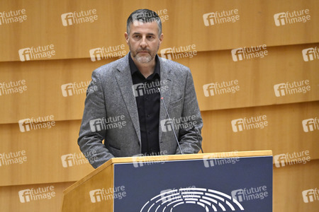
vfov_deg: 2.7
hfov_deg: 4.1
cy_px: 106
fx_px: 4430
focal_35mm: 500
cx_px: 160
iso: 5000
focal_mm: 500
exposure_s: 1/640
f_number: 6
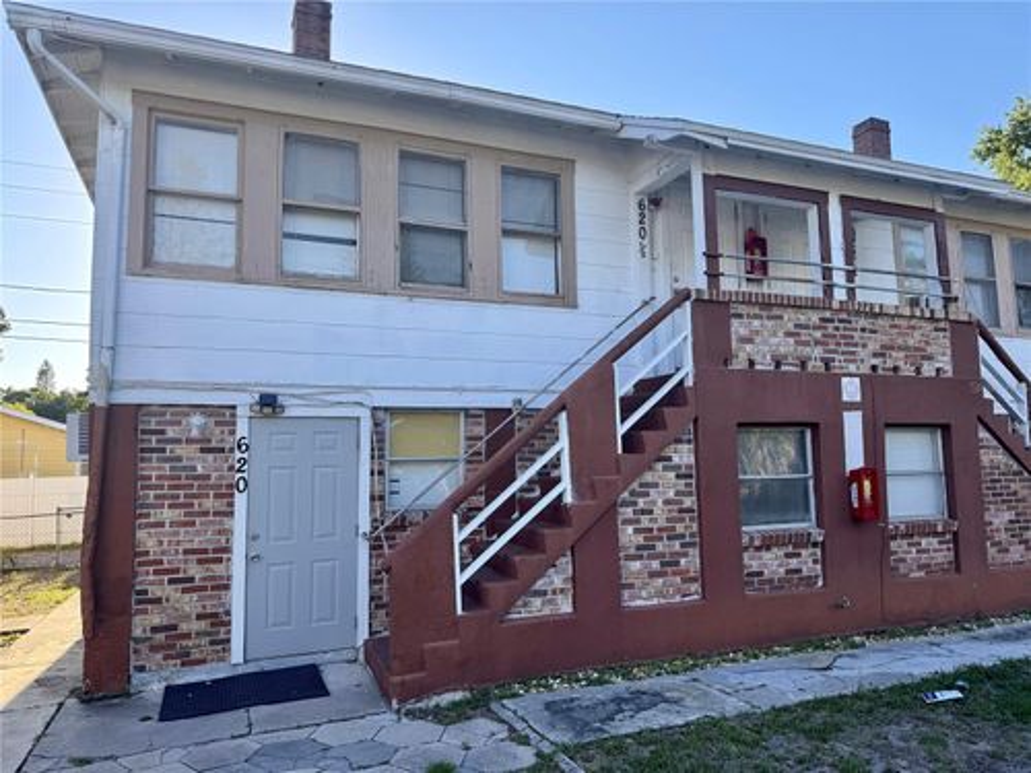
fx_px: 715
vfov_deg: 56.8
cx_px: 516
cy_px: 386
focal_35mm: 24
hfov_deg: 71.6
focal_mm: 6.76
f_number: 1.78
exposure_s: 1/1112
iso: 80
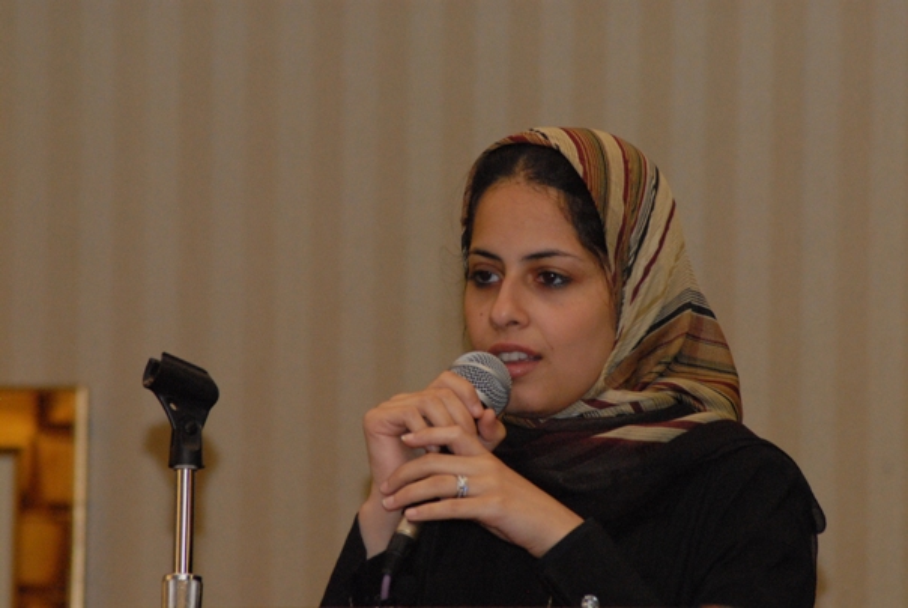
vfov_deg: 3.1
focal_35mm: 450
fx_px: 11361
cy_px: 304
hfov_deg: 4.6
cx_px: 454
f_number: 8
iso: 1250
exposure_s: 1/60
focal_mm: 300
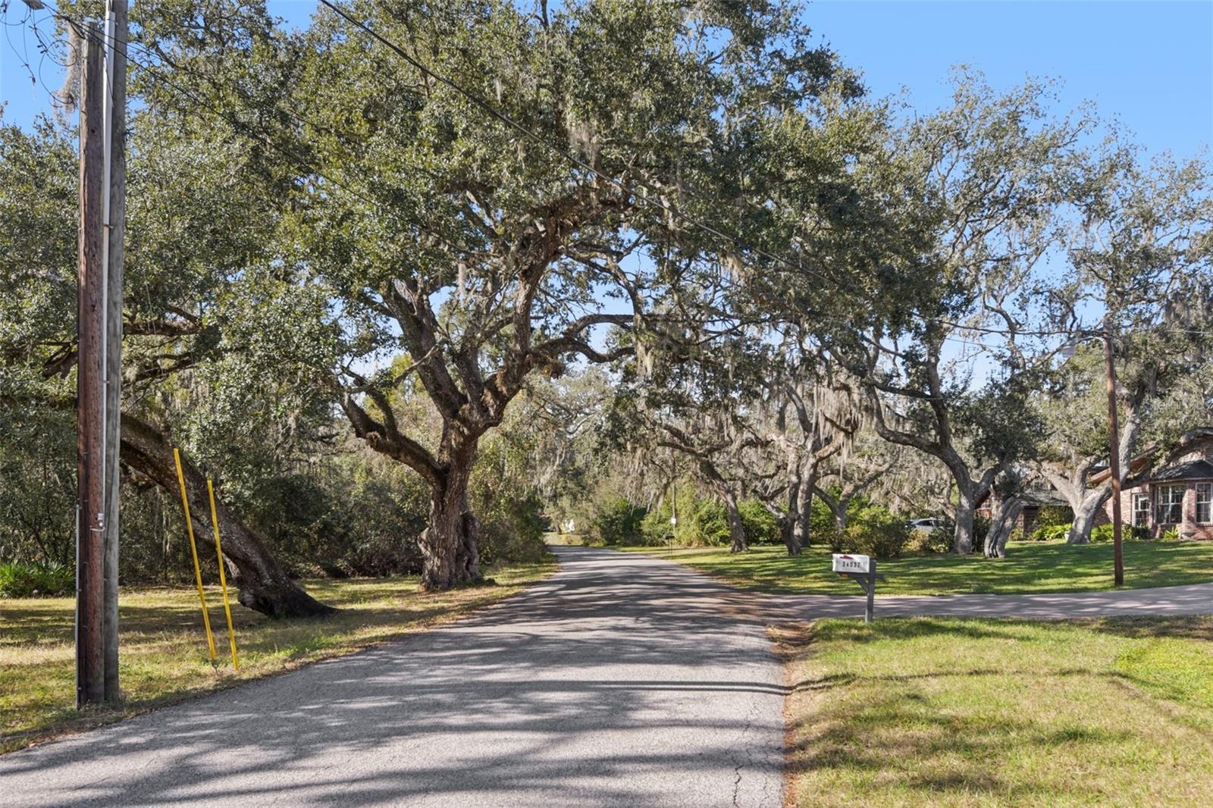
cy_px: 404
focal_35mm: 24
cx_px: 606
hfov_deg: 73.8
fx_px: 808
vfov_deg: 53.1
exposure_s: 1/400
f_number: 8
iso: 400
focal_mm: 24
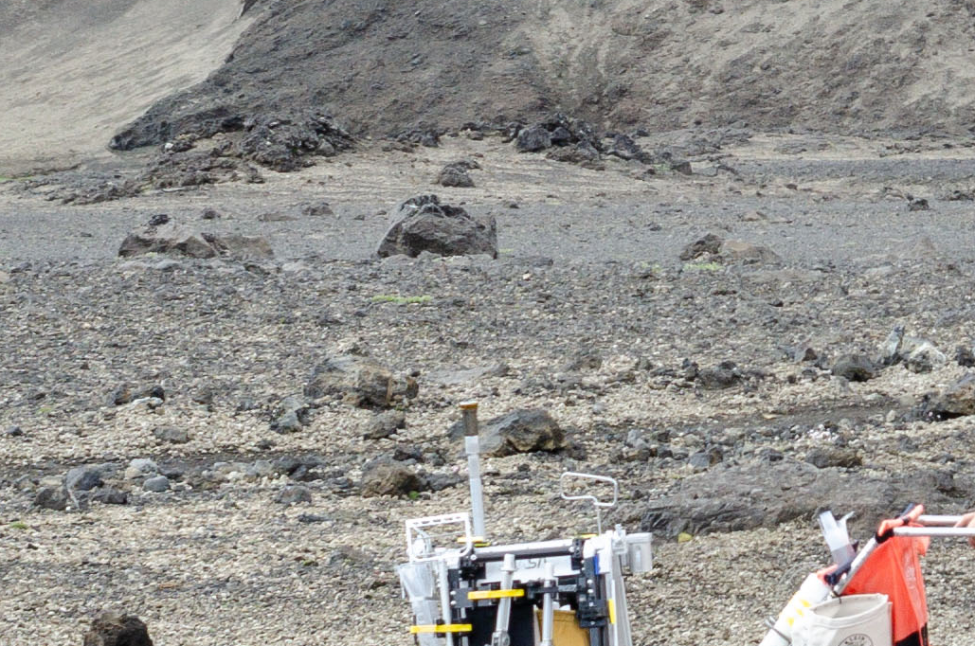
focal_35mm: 251
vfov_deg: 5.4
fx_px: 6796
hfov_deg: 8.0
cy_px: -211
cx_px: 1567
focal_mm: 35
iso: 640
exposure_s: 1/320
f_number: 9
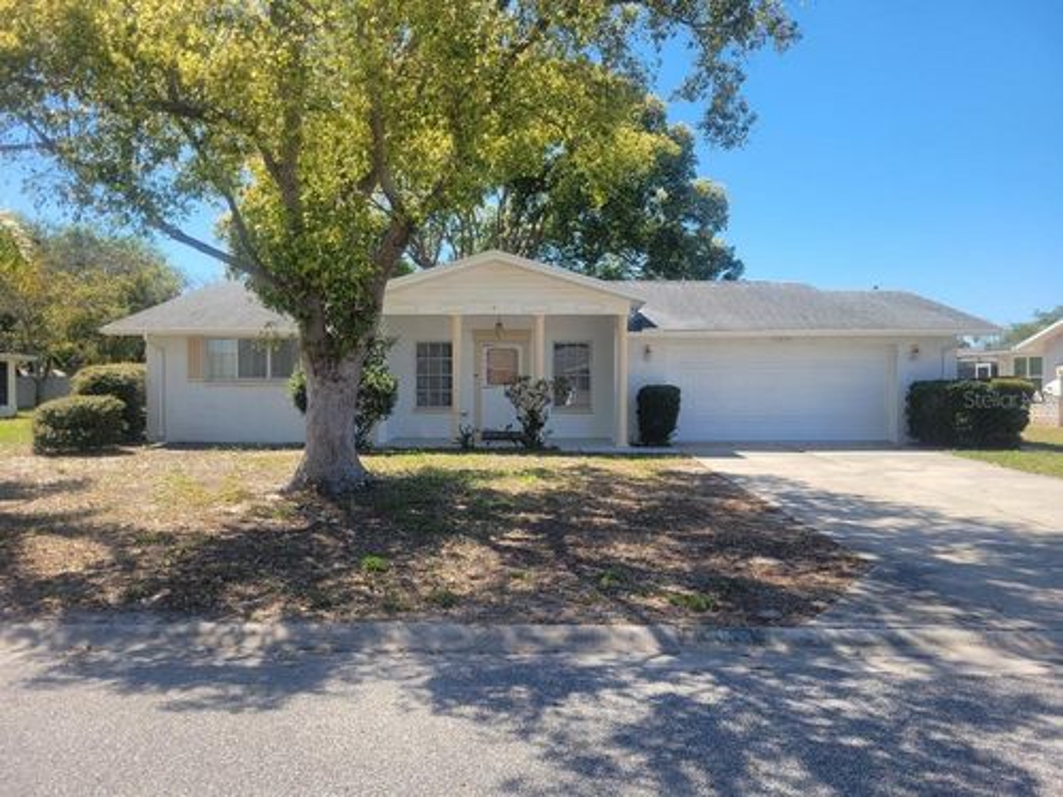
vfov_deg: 53.1
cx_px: 532
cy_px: 398
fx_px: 798
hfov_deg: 67.3
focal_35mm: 26
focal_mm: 5.4
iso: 40
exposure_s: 1/1339
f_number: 1.8
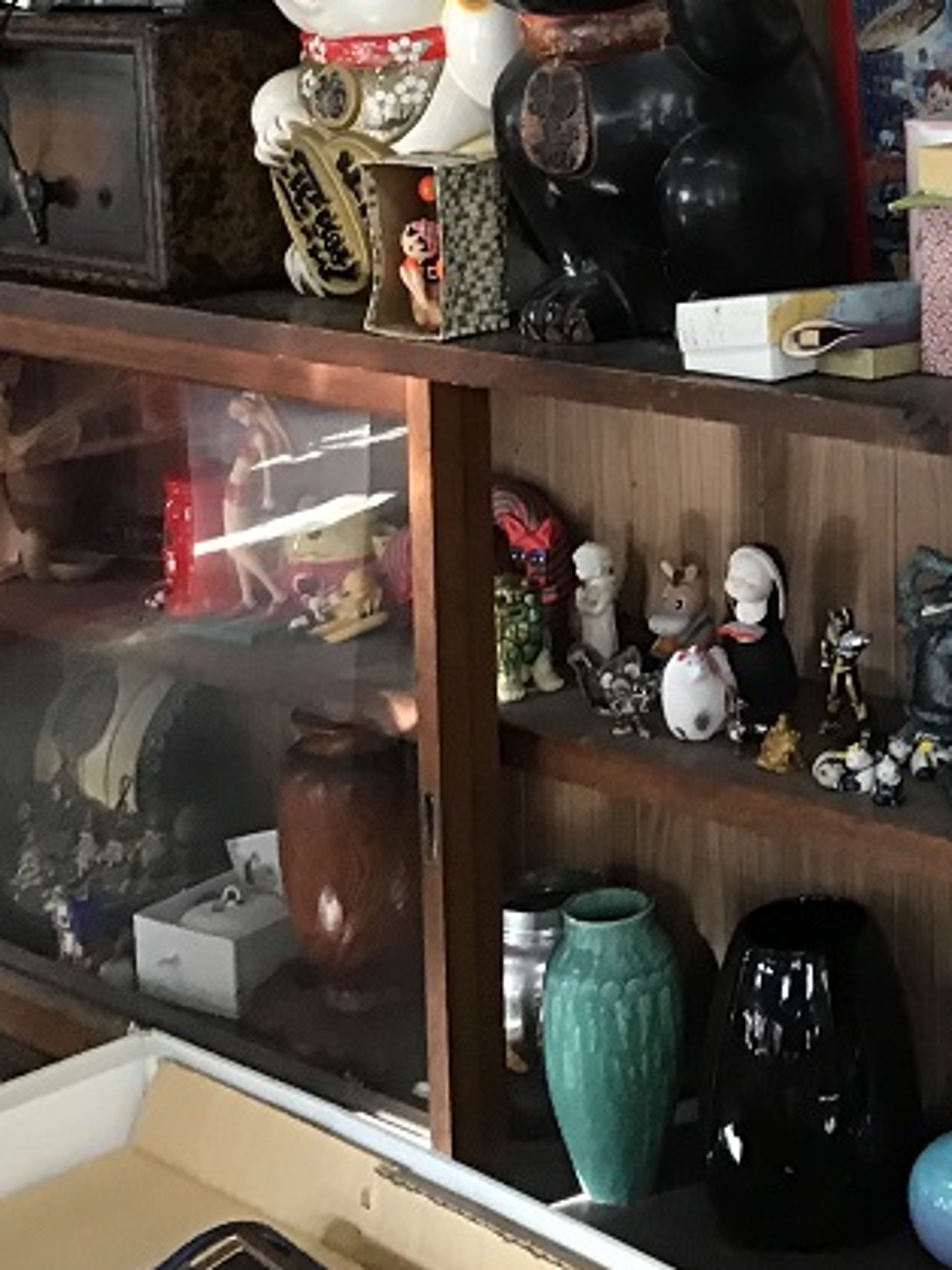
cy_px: 221
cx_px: 1137
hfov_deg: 19.5
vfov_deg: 26.8
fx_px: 2605
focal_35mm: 71
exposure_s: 1/30
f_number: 2.4
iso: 100
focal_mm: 3.3
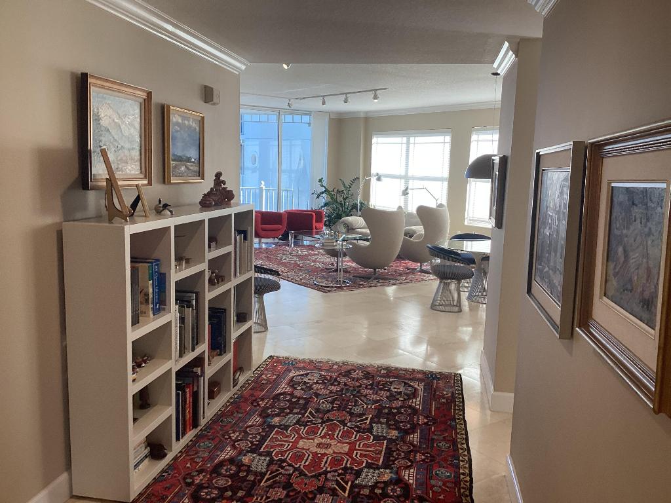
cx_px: 336
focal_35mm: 31
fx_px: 601
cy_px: 252
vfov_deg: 45.4
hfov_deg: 58.4
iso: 64
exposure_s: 1/120
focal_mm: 3.3
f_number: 2.4
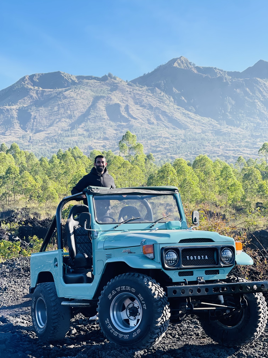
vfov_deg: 30.3
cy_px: 179
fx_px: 661
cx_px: 134
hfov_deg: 22.9
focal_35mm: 64
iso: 32
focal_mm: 7.5
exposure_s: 1/579
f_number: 2.2
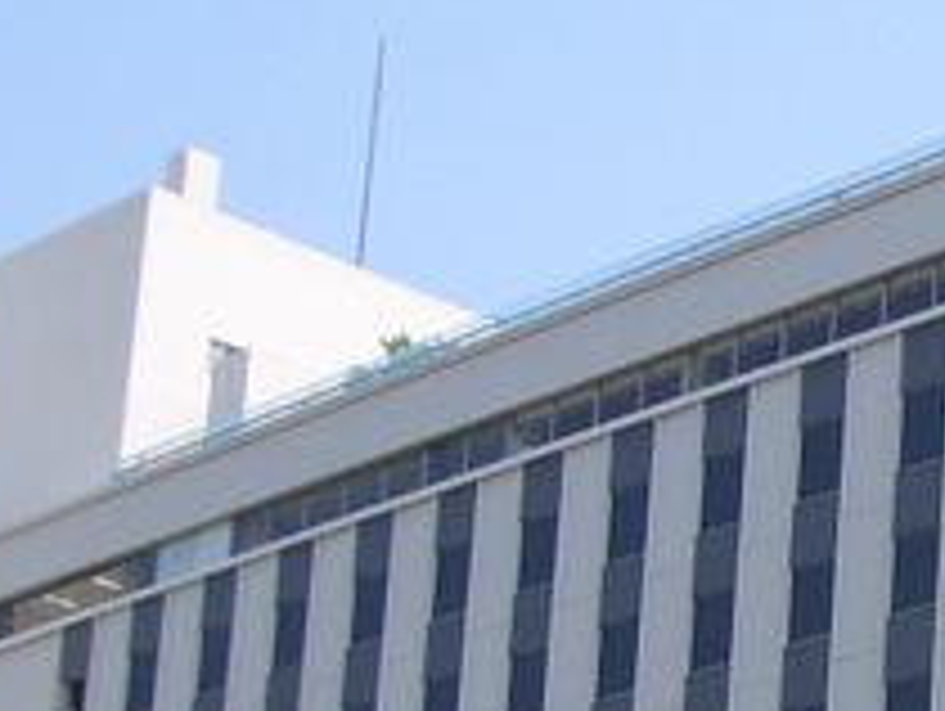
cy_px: 900
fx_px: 4264
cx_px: 1094
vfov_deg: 9.4
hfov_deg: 12.4
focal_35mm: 156
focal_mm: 6.8
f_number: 4.6
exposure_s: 1/250
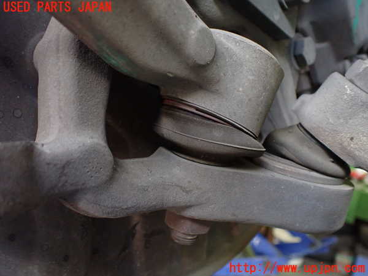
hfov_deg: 60.0
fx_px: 319
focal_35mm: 30
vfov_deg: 46.8
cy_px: 138
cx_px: 184
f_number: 2.3
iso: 800
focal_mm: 5.4
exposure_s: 1/80
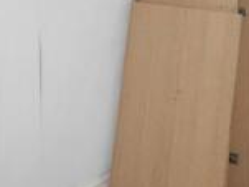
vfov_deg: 12.7
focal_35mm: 108
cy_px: -132
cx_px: 366
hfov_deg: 16.7
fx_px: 776
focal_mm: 14
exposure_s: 1/250
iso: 200
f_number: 6.3
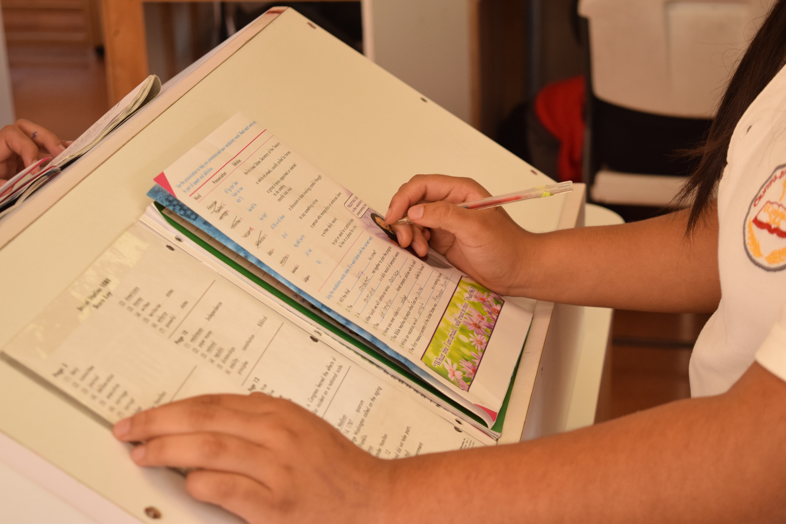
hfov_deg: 28.1
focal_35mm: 72
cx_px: 393
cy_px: 262
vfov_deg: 18.9
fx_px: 1572
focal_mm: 48
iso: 800
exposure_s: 1/125
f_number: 6.3
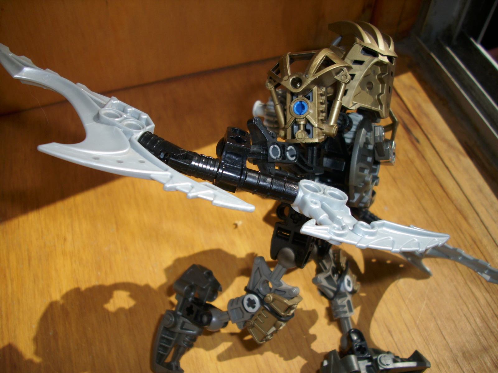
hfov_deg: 58.4
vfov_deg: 45.4
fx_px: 446
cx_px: 249
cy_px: 186
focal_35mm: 31
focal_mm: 6.2
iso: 50
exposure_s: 1/545
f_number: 5.6
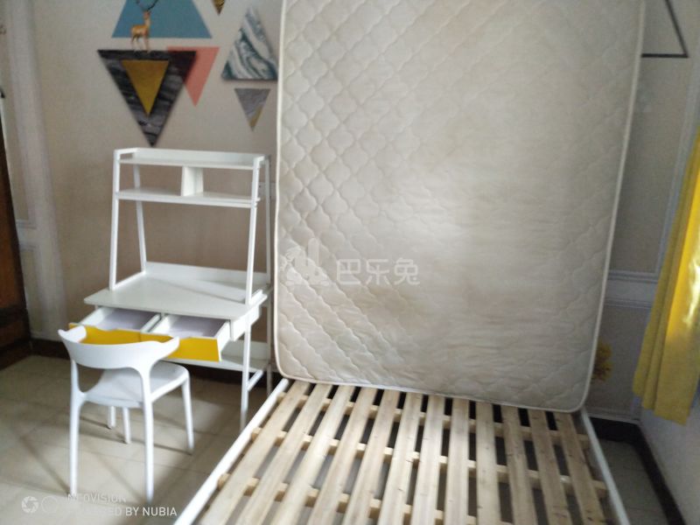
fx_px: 506
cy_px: 262
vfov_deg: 54.9
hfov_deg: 69.4
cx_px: 350
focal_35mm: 25
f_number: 1.8
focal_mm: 4.36
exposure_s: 1/25
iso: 600
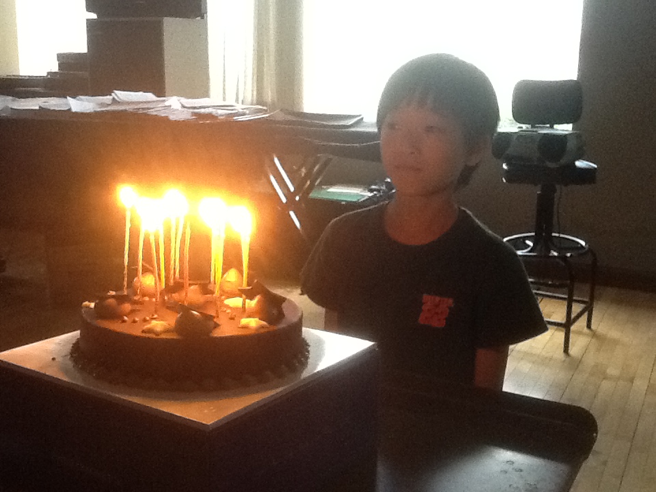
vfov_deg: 32.9
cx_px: 328
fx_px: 834
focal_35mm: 44
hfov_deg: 42.9
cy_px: 246
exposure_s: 1/30
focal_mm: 2.03
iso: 320
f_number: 2.4
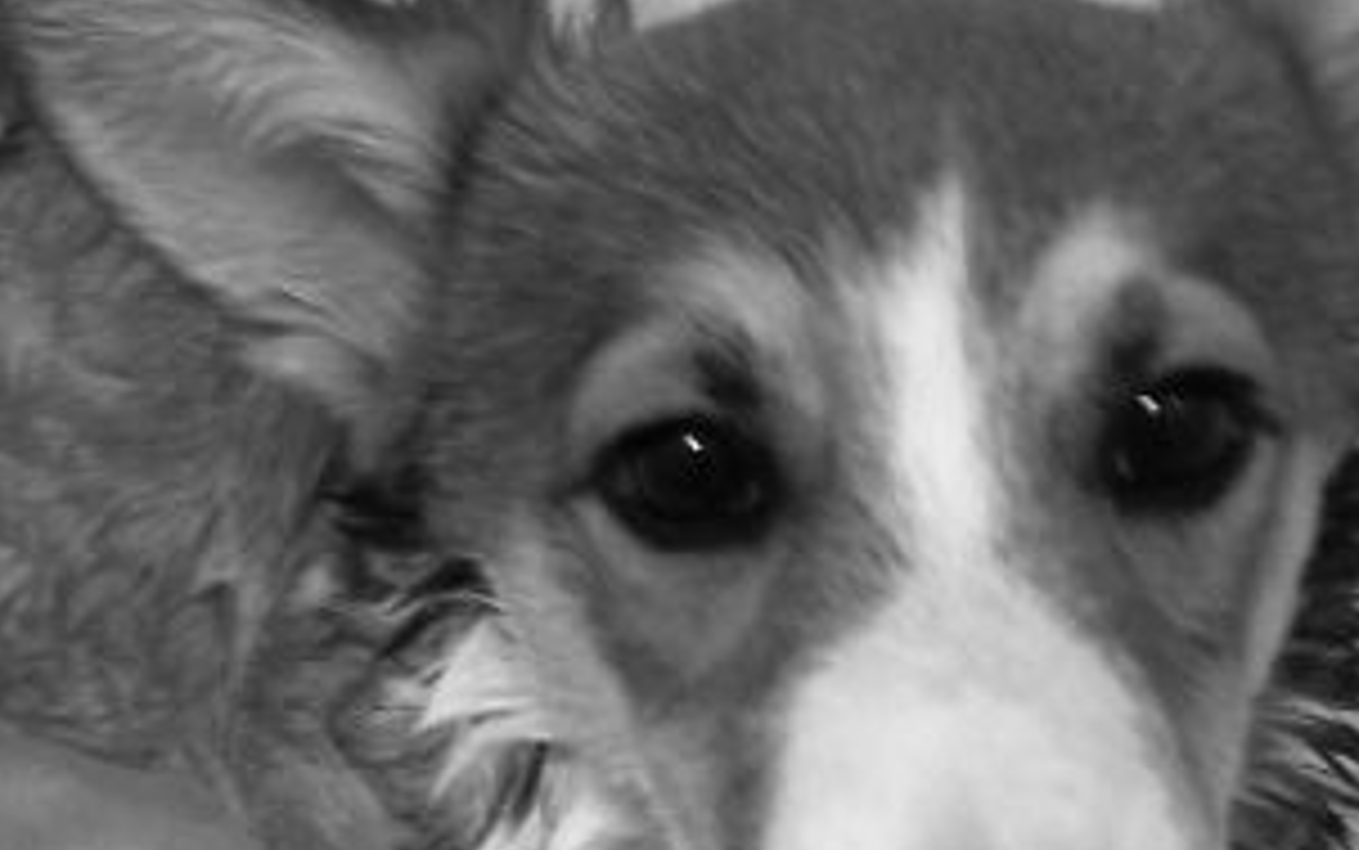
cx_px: 382
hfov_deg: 23.9
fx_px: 3186
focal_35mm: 86
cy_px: 474
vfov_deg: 15.2
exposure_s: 1/20
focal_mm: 4.28
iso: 250
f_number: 2.4
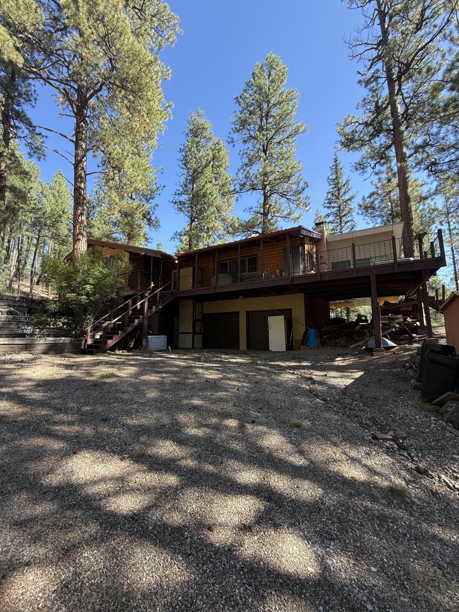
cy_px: 306
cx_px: 230
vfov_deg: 102.1
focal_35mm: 14
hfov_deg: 85.7
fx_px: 248
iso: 64
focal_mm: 2.22
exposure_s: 1/219
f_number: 2.2
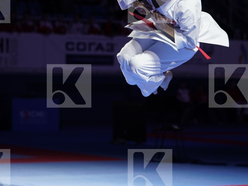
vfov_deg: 9.6
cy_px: 86
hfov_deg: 12.7
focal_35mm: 155
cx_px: 150
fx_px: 1111
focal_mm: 93
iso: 800
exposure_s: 1/500
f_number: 2.8
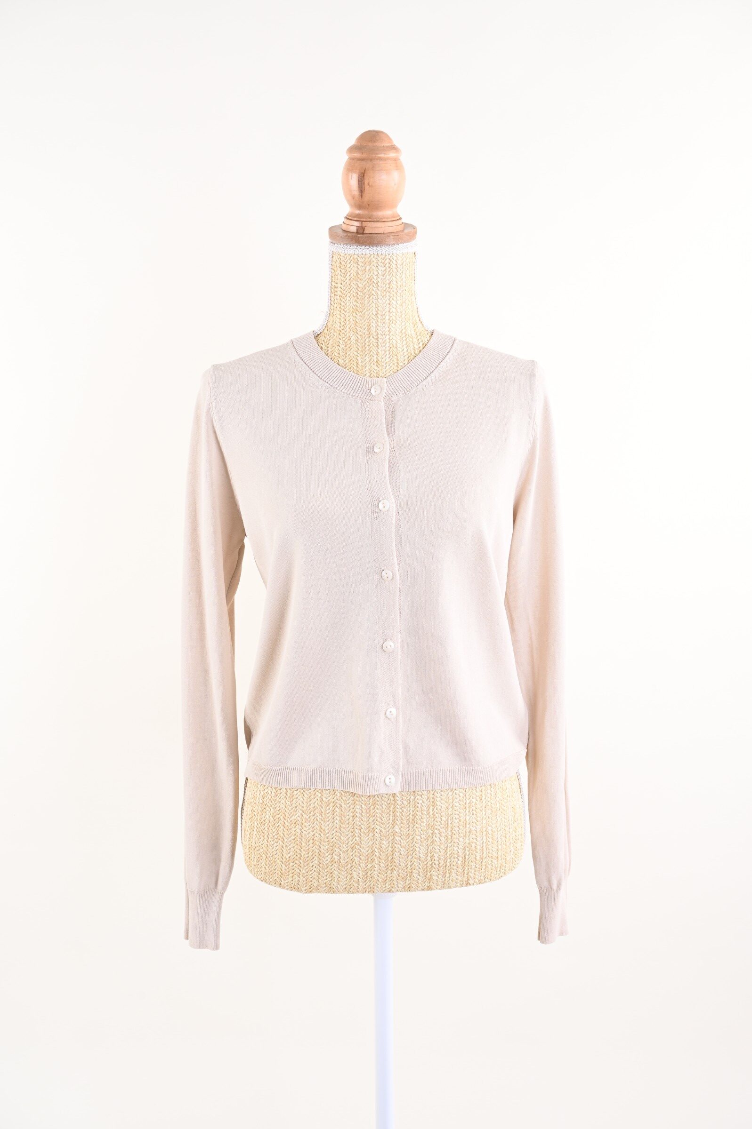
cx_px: 376
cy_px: 564
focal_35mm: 32
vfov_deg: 58.0
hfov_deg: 40.5
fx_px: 1020
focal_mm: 32.5
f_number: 9
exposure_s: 1/125
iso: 125
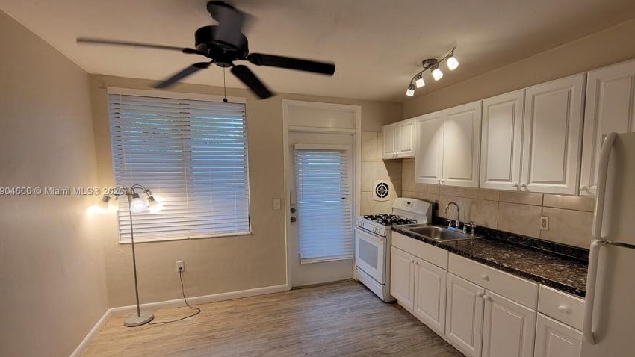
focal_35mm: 16
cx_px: 339
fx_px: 269
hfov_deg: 99.2
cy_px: 192
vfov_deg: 67.0
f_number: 2.2
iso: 64
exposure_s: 1/60
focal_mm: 2.2
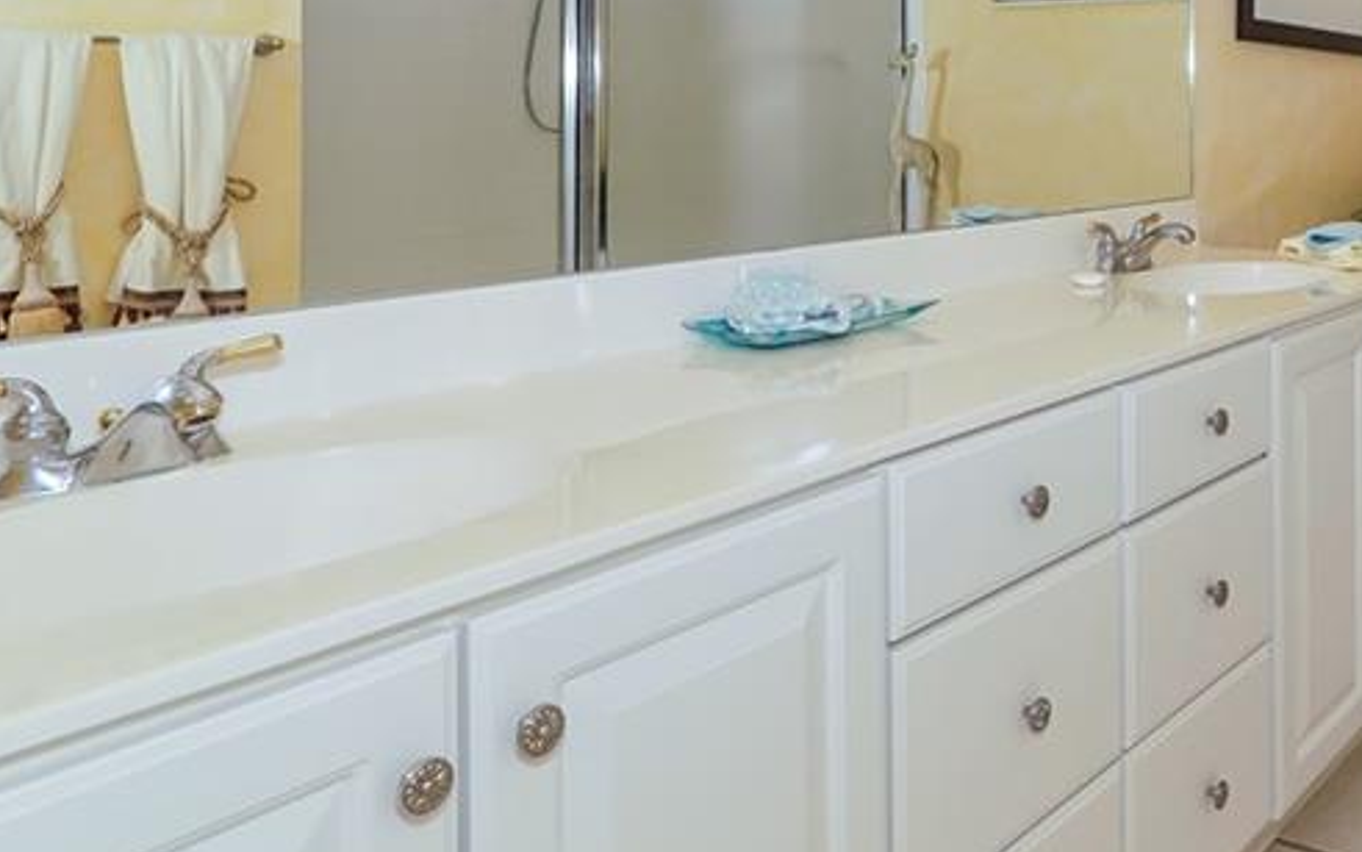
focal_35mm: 34
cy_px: 143
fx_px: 1262
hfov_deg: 50.5
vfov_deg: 35.8
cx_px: 1218
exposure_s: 1/250
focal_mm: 16
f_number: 10
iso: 1000
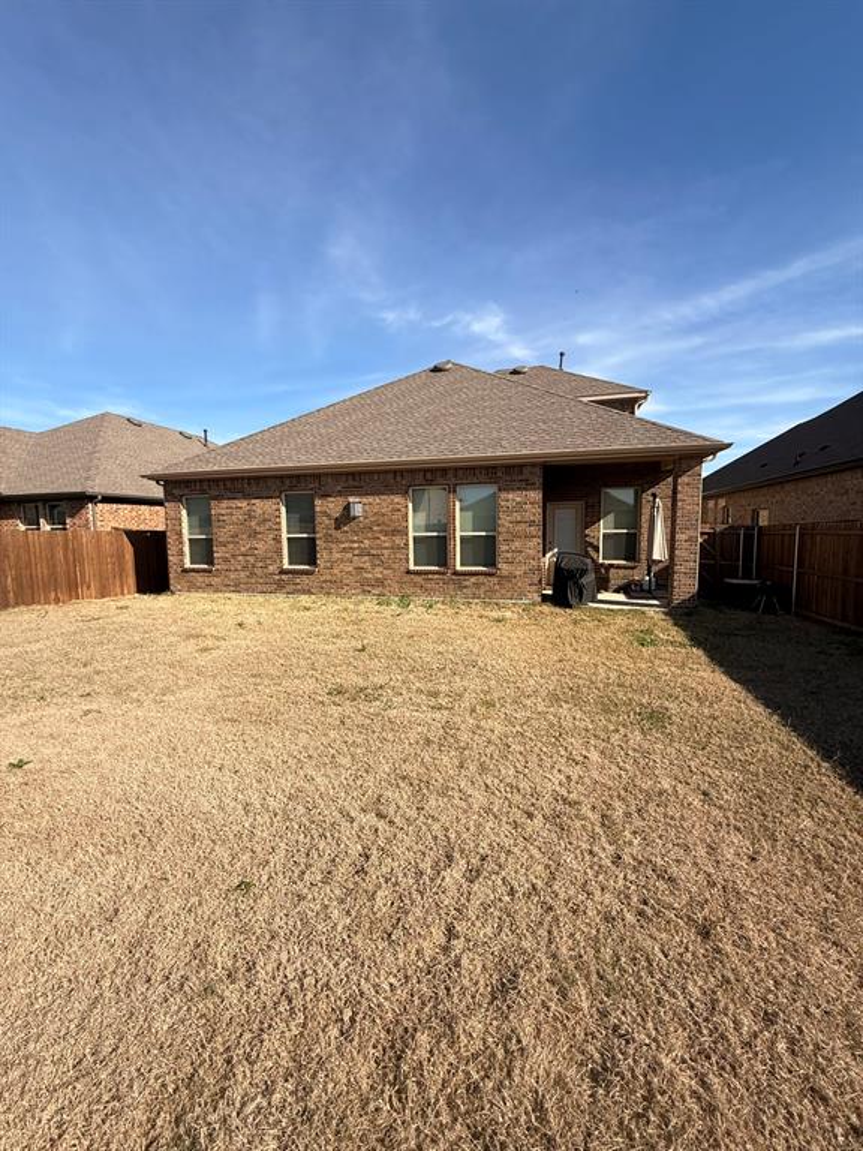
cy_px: 576
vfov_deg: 102.1
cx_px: 432
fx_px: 465
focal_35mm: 14
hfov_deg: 85.7
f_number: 2.2
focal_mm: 2.22
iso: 50
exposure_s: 1/1745
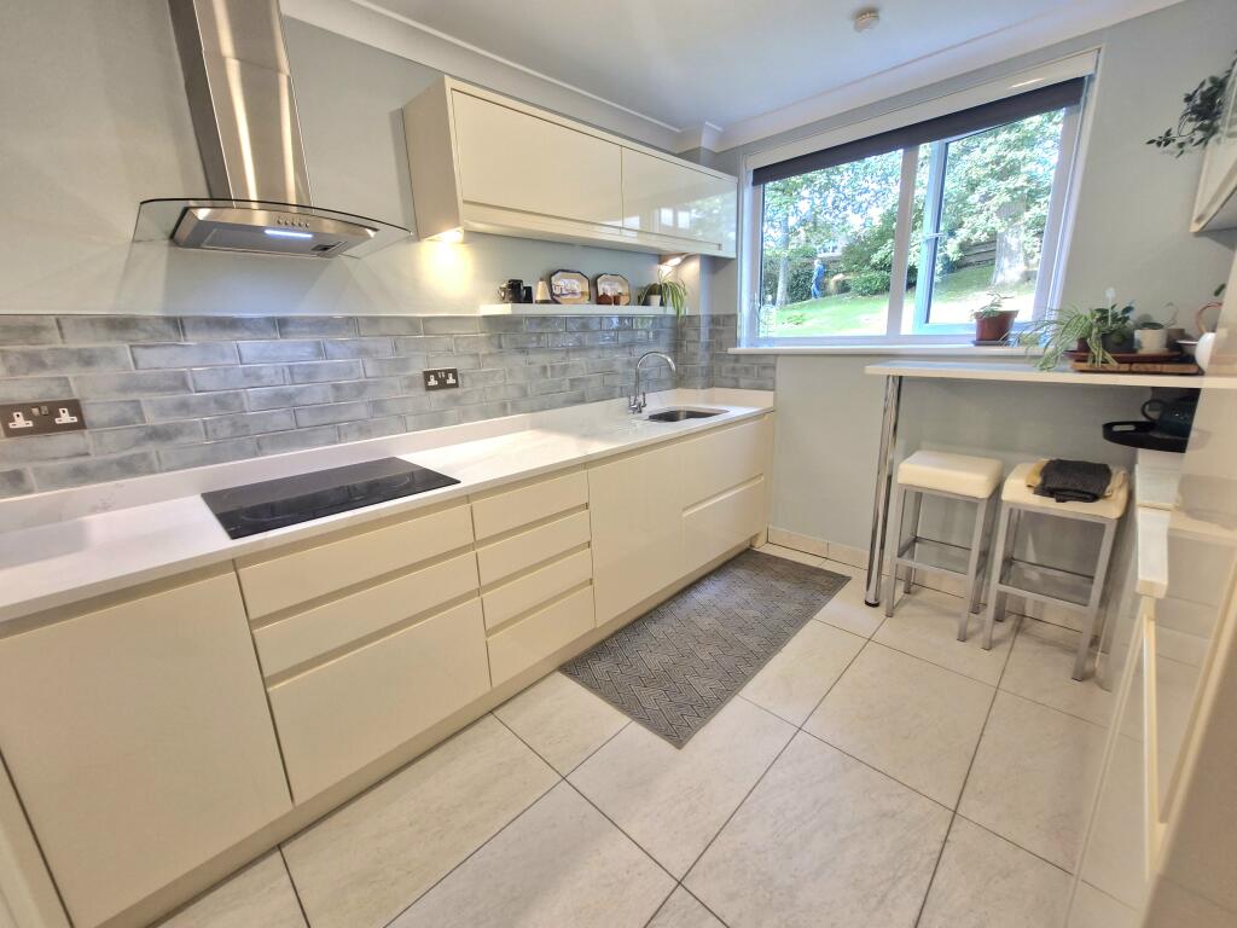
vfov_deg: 89.9
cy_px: 464
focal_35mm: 13
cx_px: 618
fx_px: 465
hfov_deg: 106.2
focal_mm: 1.74
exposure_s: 1/50
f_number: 2.2
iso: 100
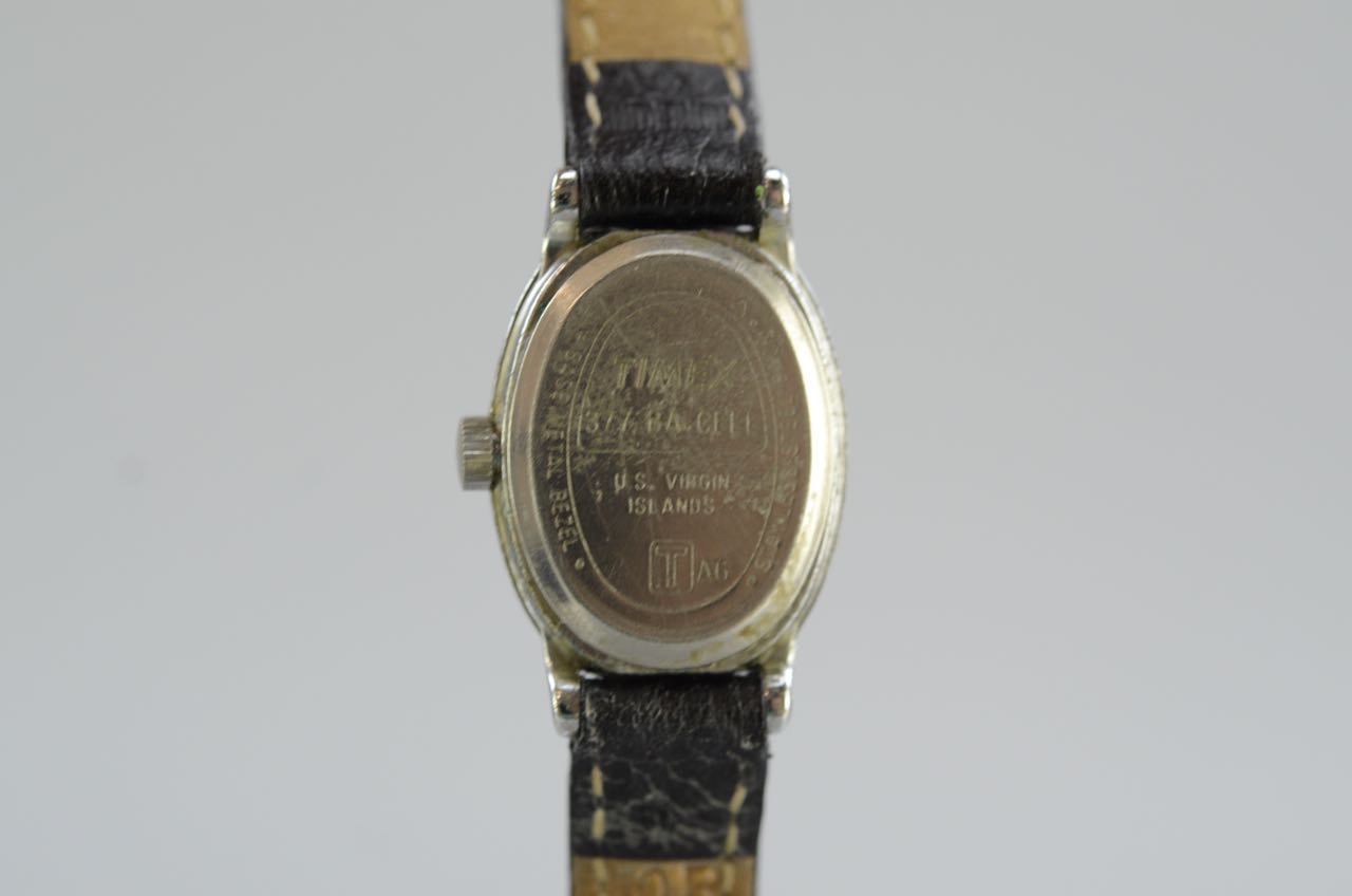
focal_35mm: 90
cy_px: 448
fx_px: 3373
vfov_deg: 15.1
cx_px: 676
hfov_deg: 22.7
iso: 640
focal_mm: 60
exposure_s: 1/125
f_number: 5.6
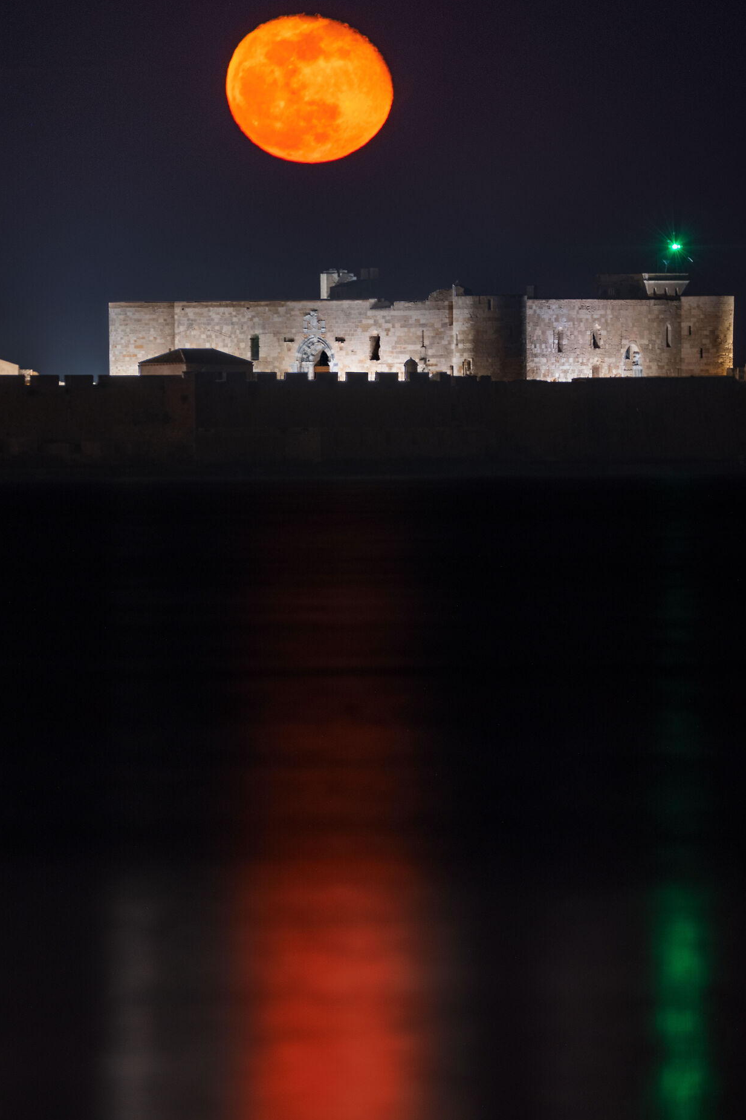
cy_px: 587
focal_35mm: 546
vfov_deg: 3.8
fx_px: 16970
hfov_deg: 2.5
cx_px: 336
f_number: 7.1
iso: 1250
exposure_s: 2.5
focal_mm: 421
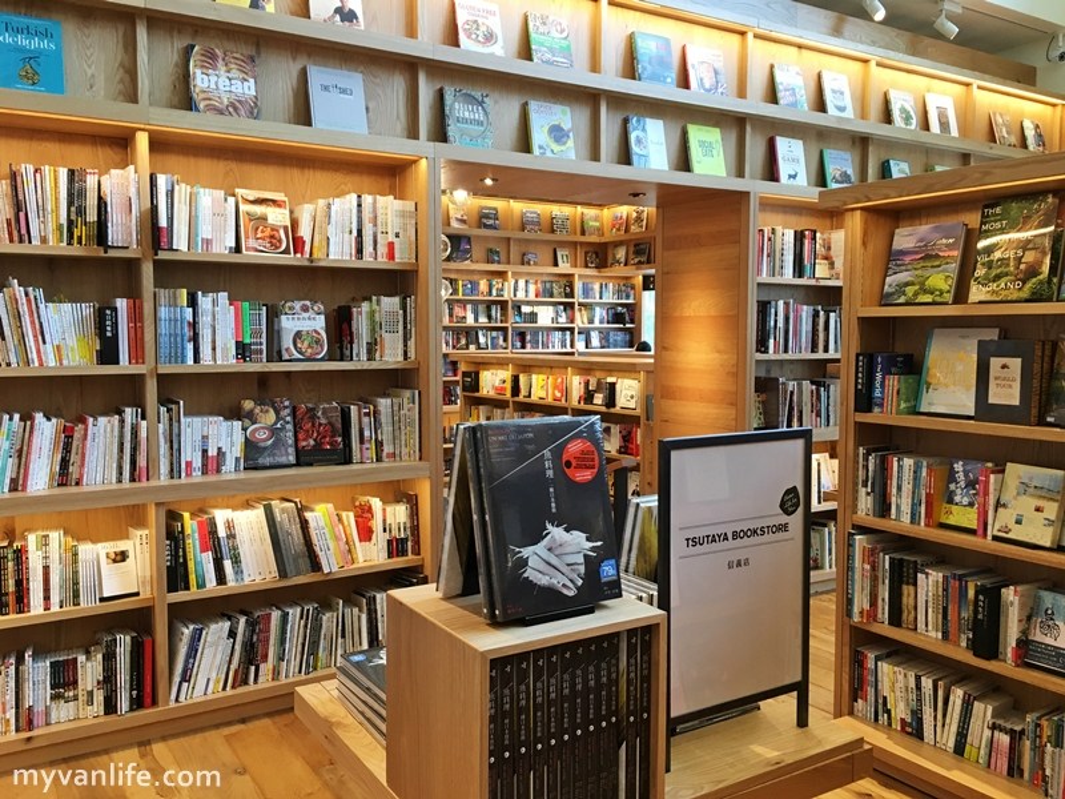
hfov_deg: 61.7
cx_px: 532
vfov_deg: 48.2
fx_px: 892
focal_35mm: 29
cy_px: 400
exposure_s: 1/30
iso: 40
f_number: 2.2
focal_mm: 4.15
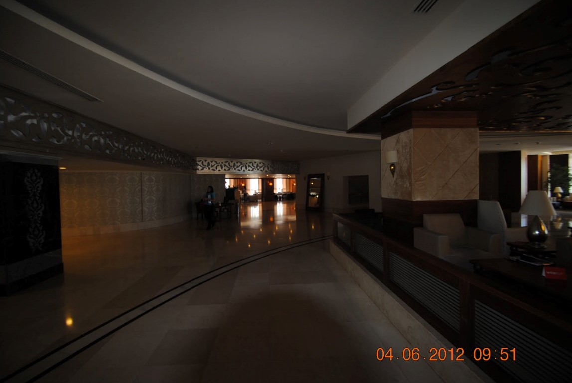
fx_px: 239
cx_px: 286
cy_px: 192
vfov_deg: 77.5
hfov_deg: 100.3
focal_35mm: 15
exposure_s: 1/60
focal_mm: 10
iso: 200
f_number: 3.5
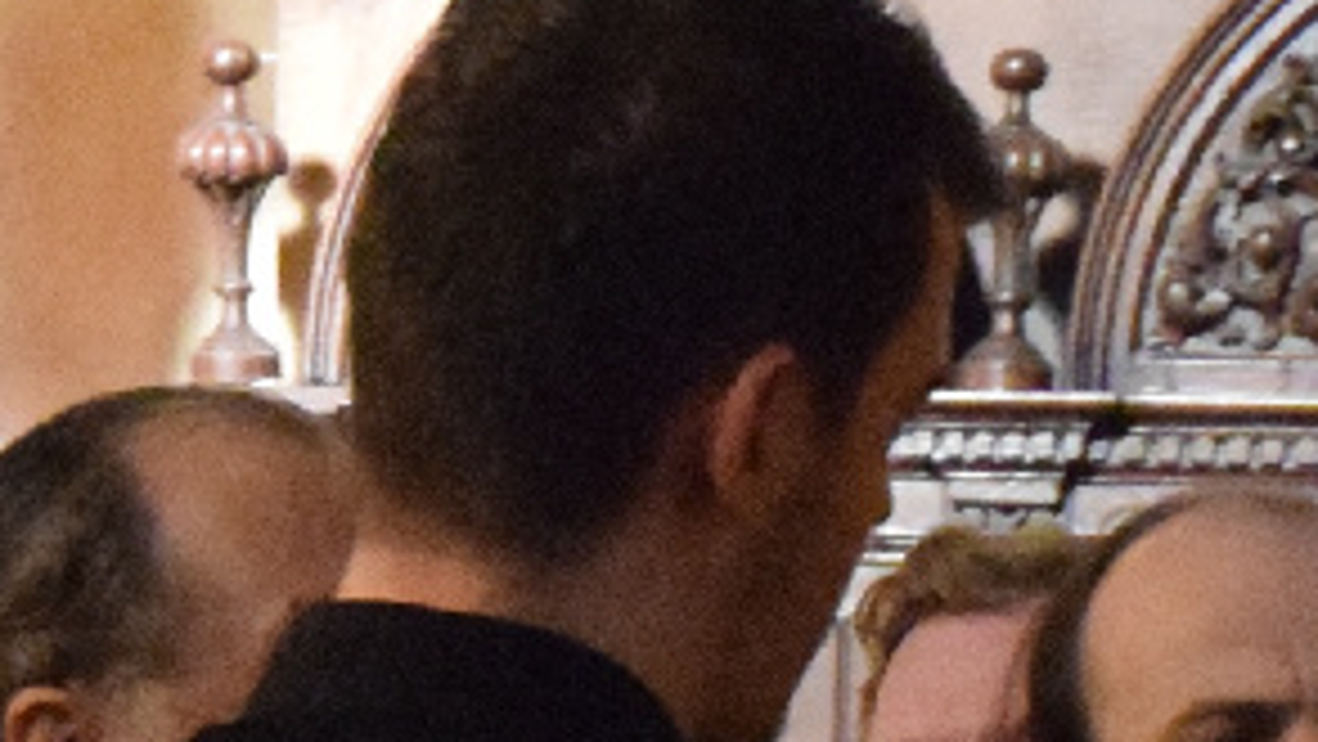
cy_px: 2512
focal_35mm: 292
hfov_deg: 7.4
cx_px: 243
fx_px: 10208
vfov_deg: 4.0
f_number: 5
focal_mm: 24
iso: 8000
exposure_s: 1/50
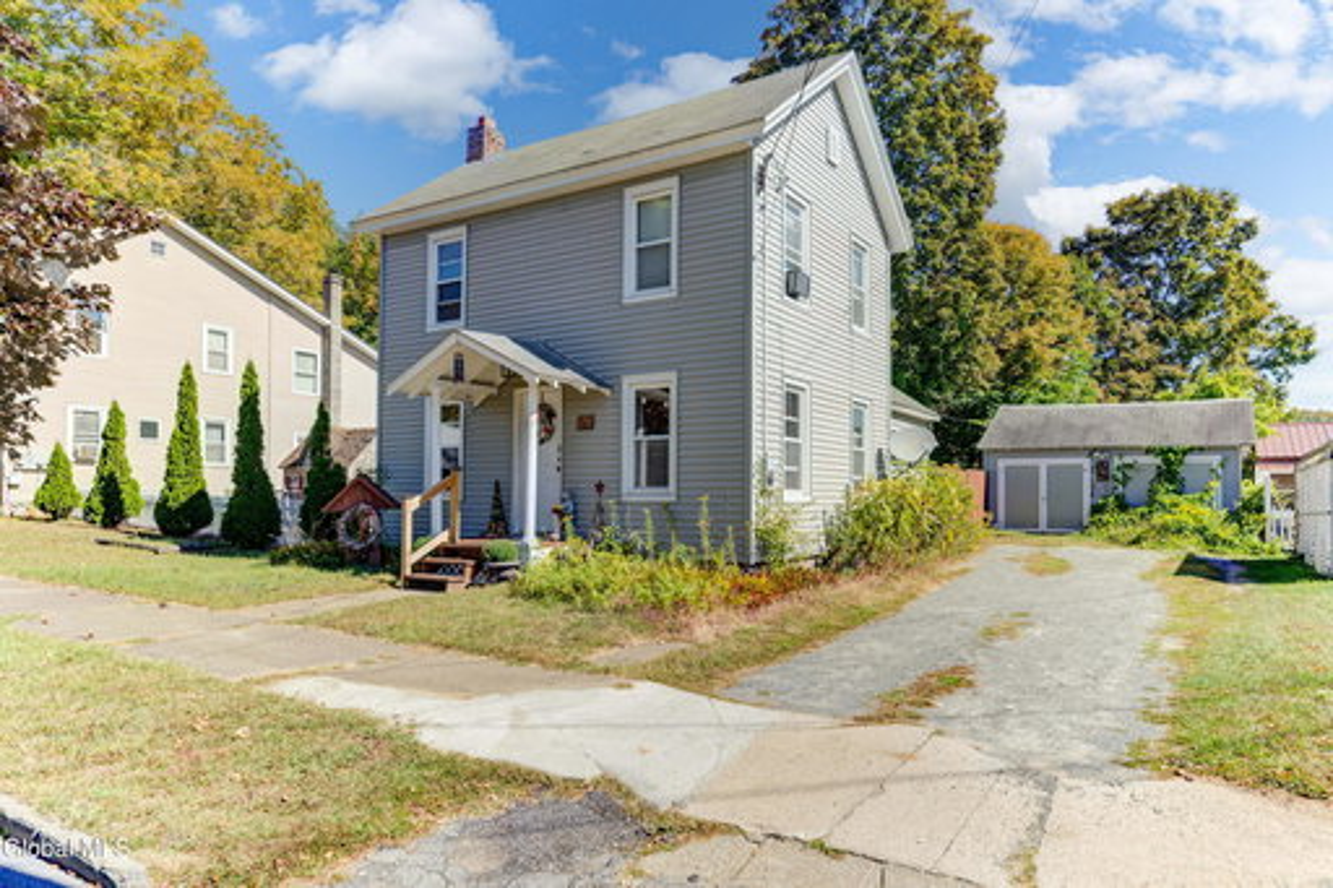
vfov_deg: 53.1
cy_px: 444
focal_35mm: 24
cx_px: 666
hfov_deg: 73.8
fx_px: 888
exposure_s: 1/3200
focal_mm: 24
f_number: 8
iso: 640
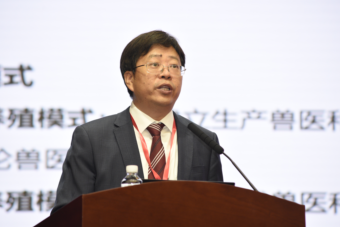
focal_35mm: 211
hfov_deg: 9.8
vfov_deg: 6.5
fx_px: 1993
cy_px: 114
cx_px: 170
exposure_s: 1/160
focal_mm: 210
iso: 2200
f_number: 5.6
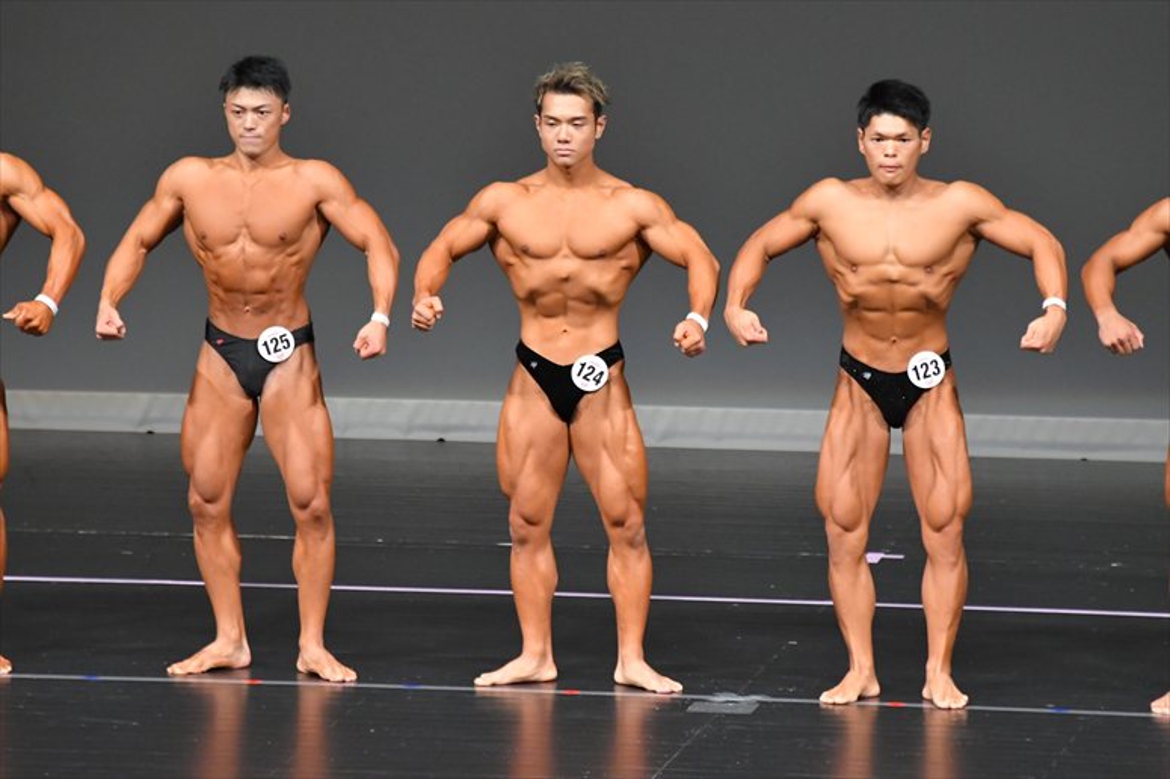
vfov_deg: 4.4
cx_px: 585
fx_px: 10233
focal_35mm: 315
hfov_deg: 6.5
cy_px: 390
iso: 5000
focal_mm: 210
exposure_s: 1/400
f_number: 5.6
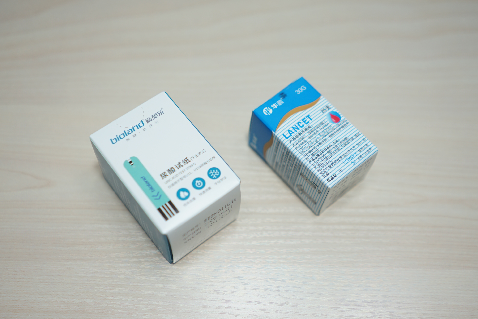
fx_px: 558
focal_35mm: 42
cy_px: 160
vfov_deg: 31.9
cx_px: 239
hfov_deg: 46.4
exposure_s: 1/60
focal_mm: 28
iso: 100
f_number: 2.2
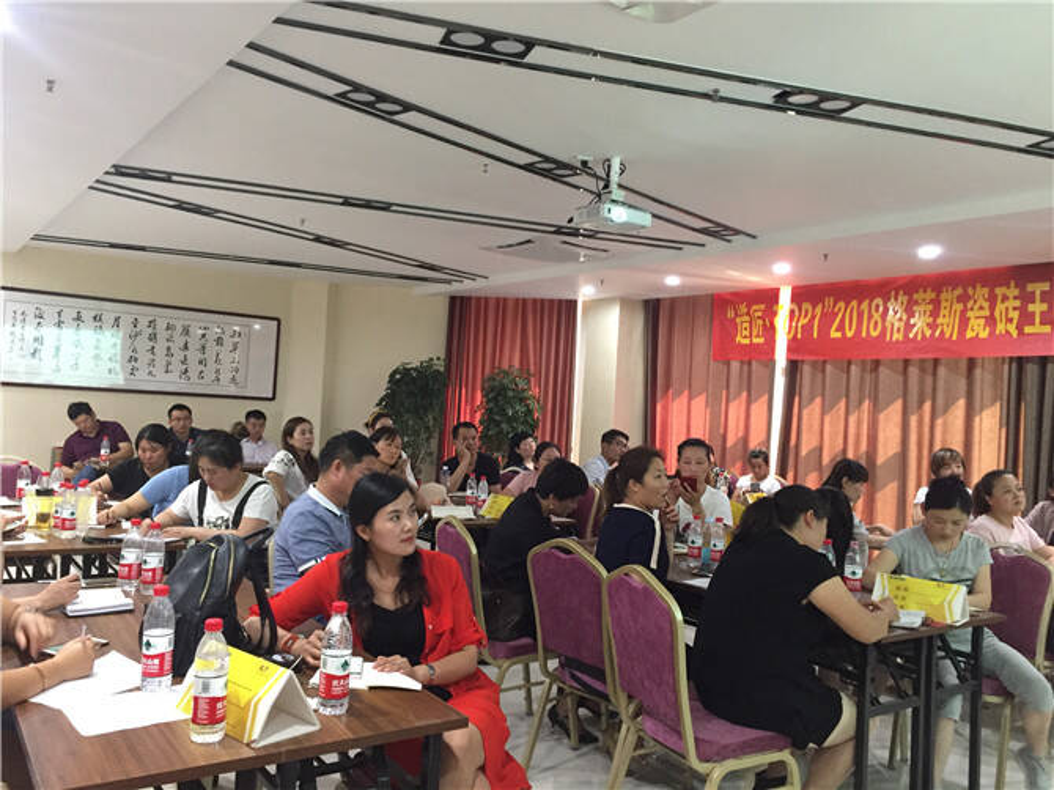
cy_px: 395
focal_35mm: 29
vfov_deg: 48.2
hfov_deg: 61.7
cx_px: 527
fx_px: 883
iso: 250
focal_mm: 4.15
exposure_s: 1/33
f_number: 2.2
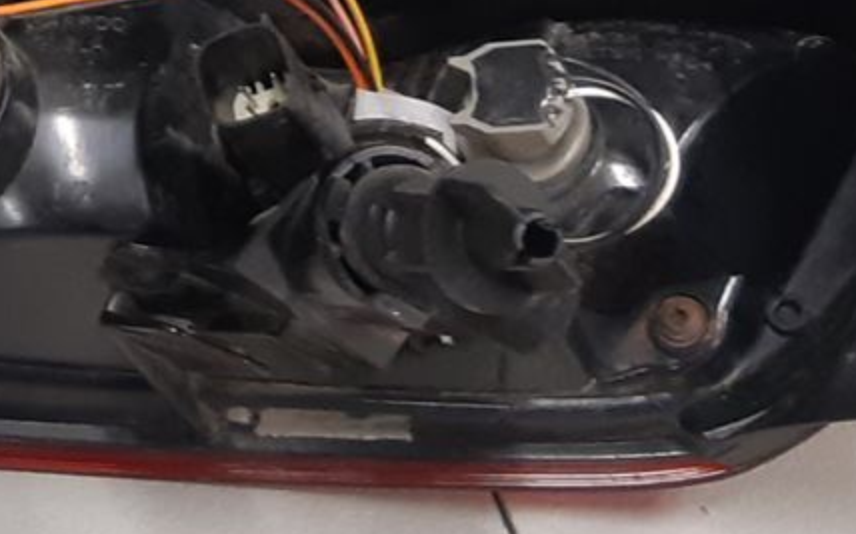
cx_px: -300
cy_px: -464
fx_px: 3078
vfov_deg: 9.4
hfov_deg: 15.0
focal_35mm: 132
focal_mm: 3.93
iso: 160
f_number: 1.7
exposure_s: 1/50
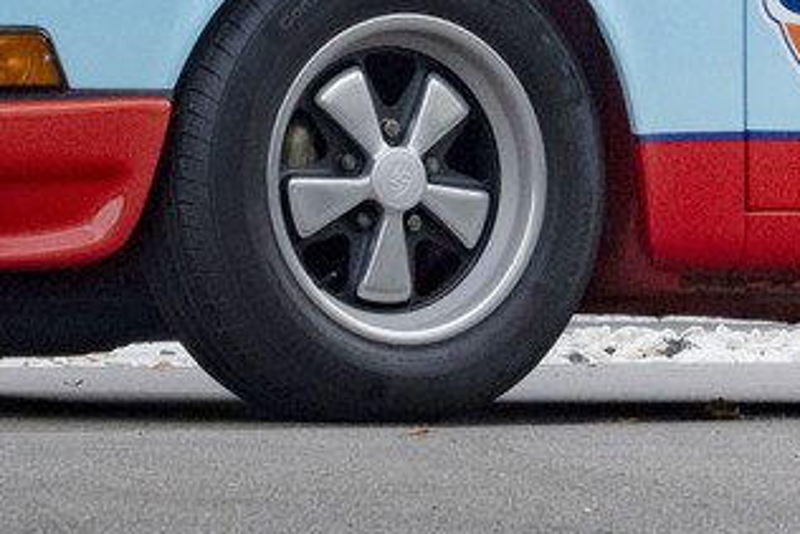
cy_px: -728
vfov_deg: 4.1
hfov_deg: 6.3
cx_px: 527
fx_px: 7314
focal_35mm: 329
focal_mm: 52
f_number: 7.1
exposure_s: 1/125
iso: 1000
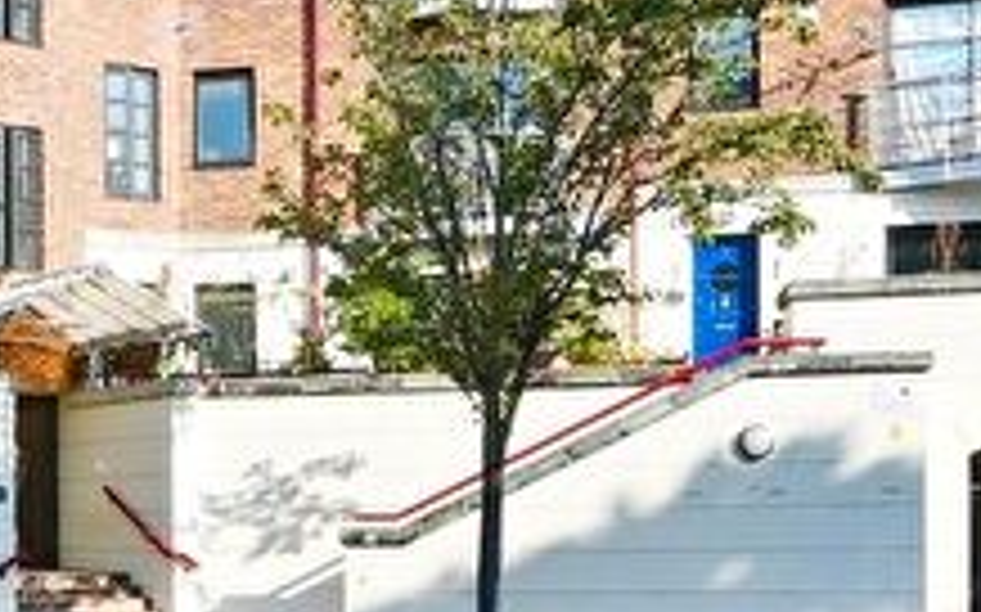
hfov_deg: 33.0
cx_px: 117
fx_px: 1577
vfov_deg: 21.0
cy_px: -50
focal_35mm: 59
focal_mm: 18
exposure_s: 1/50
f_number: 16
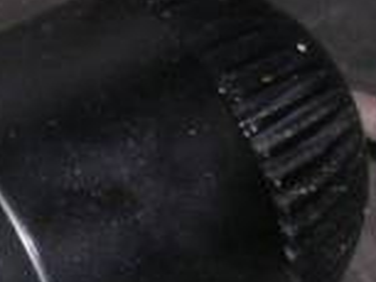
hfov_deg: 4.9
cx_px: 52
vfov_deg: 3.7
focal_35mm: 403
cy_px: 248
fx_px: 4381
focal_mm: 12.3
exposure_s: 1/60.1
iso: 101
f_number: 4
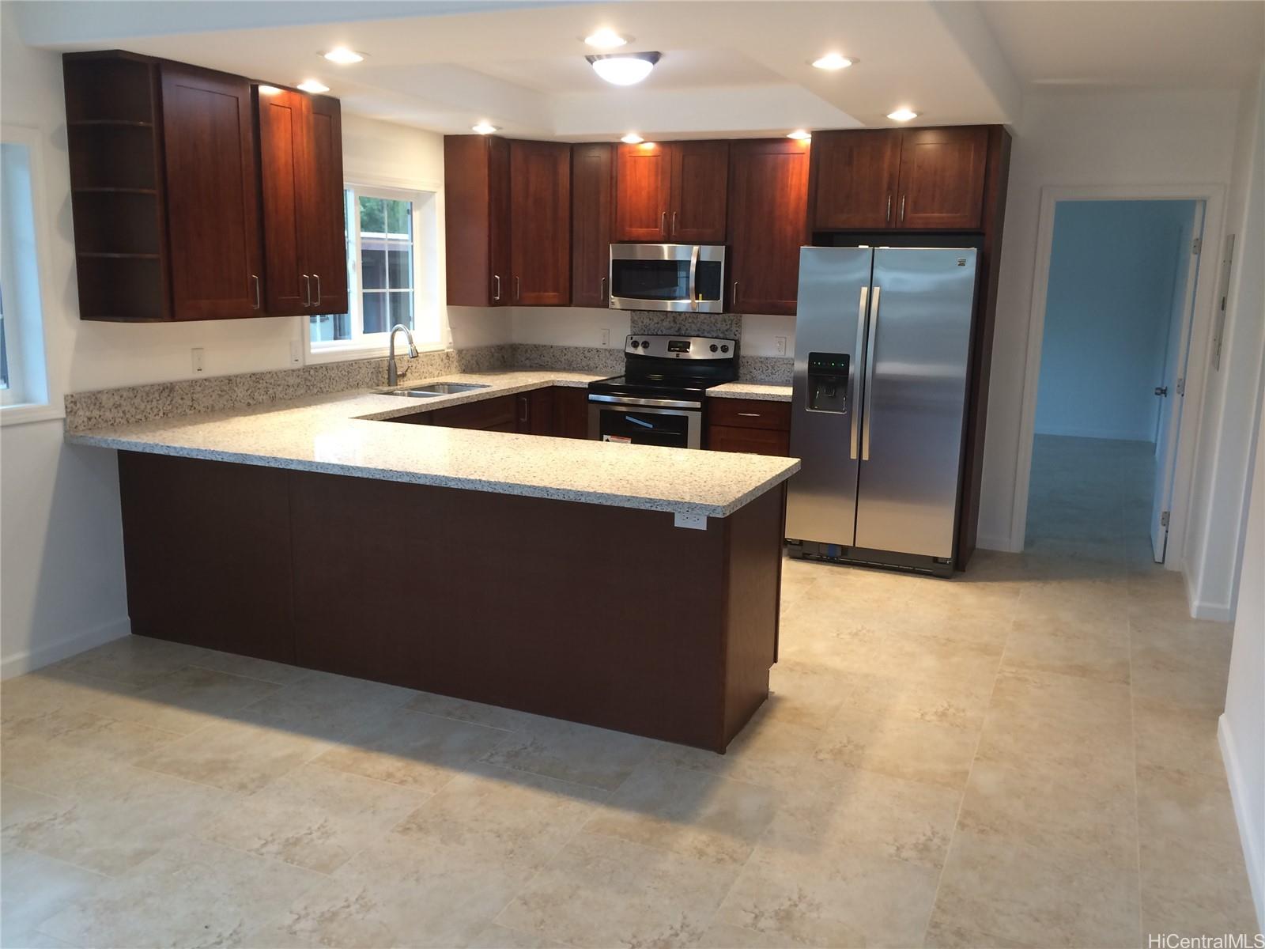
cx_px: 632
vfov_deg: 46.8
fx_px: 1096
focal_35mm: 30
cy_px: 474
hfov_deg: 60.0
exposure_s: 1/30
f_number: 2.2
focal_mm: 4.12
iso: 50
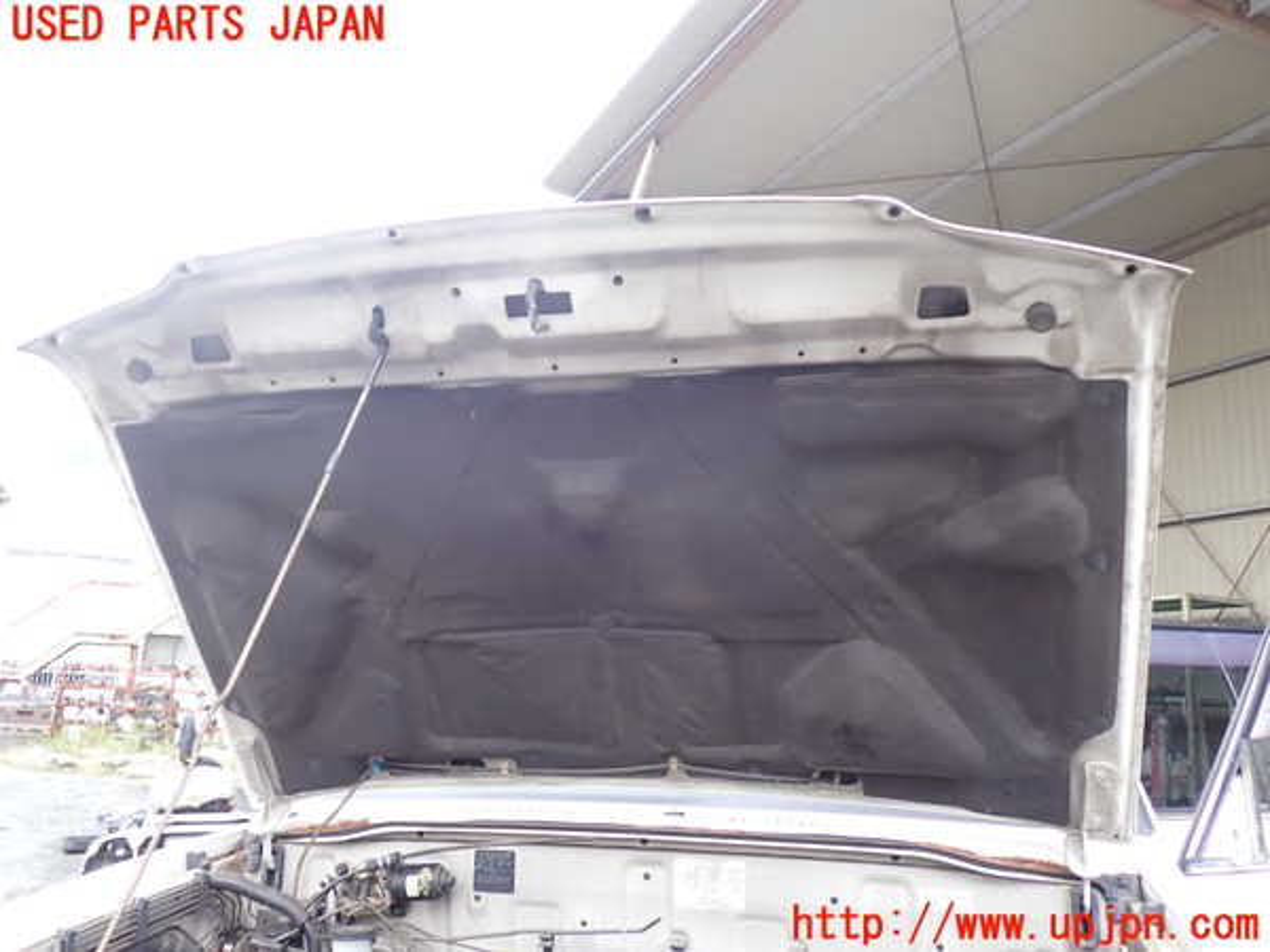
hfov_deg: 60.0
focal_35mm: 30
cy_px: 476
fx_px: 1101
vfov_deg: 46.8
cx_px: 635
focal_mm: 5.4
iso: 100
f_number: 2.3
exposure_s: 1/60
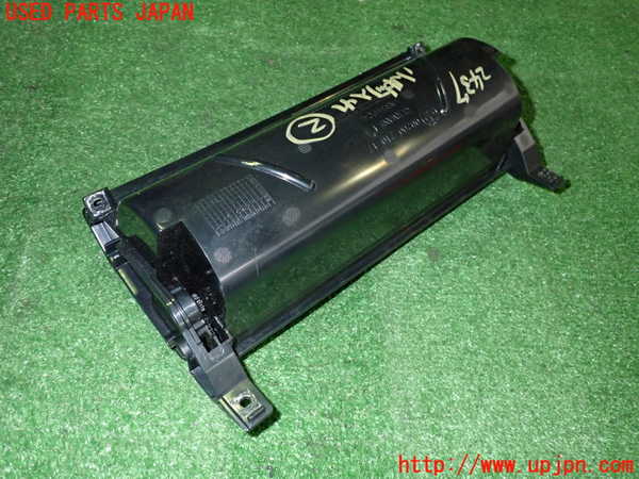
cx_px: 320
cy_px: 240
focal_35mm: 30
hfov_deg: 60.0
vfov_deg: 46.8
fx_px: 554
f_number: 6.3
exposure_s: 1/30
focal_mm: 5.4
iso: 800
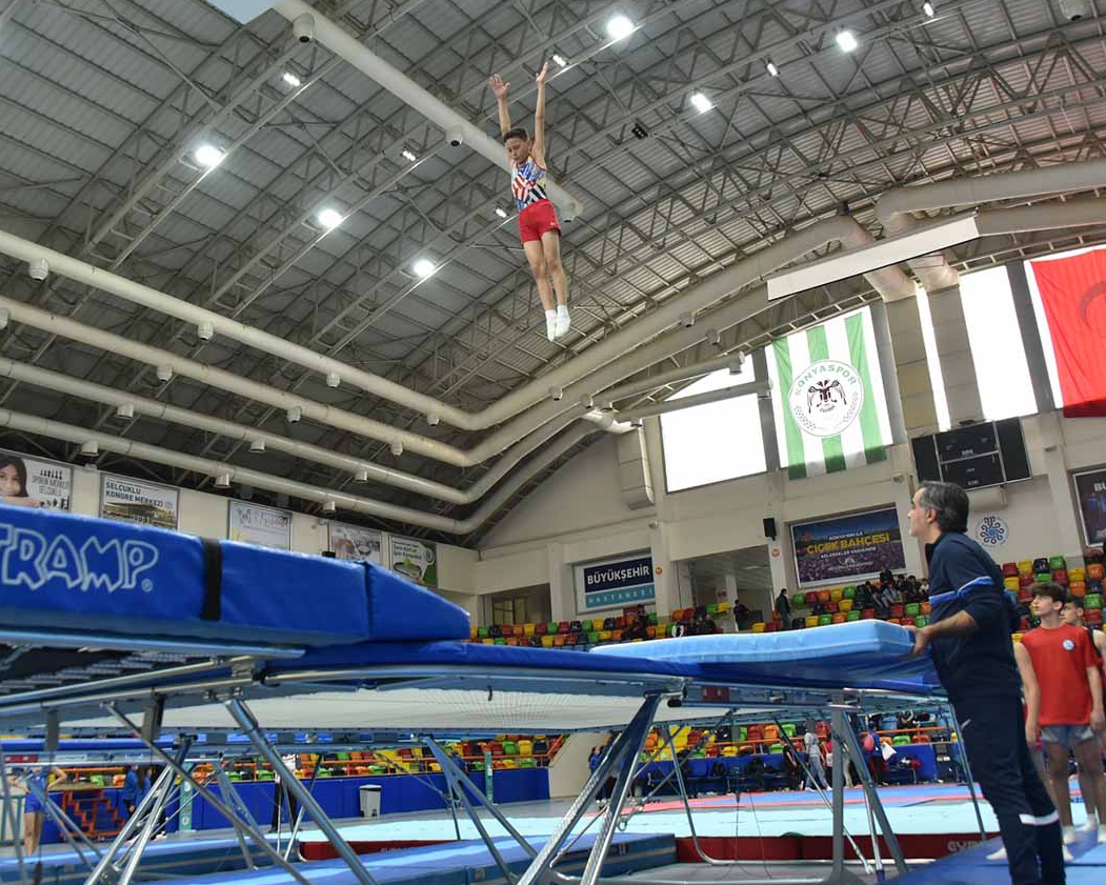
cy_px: 438
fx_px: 1048
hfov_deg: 55.6
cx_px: 537
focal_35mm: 32
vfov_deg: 45.8
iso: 1600
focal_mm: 28
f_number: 5.6
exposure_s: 1/250
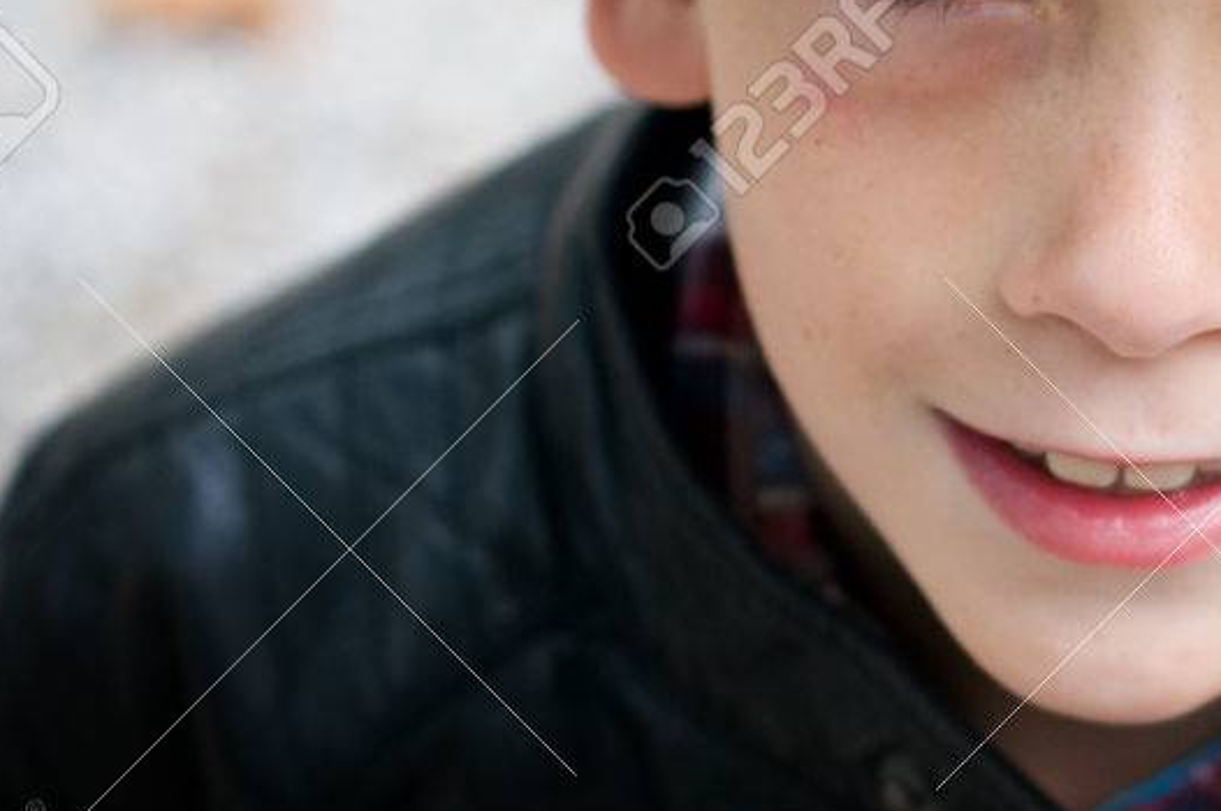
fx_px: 6267
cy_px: 24
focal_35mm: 185
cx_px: 1193
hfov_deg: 11.0
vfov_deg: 7.4
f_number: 2.8
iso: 200
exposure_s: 1/80
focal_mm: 50
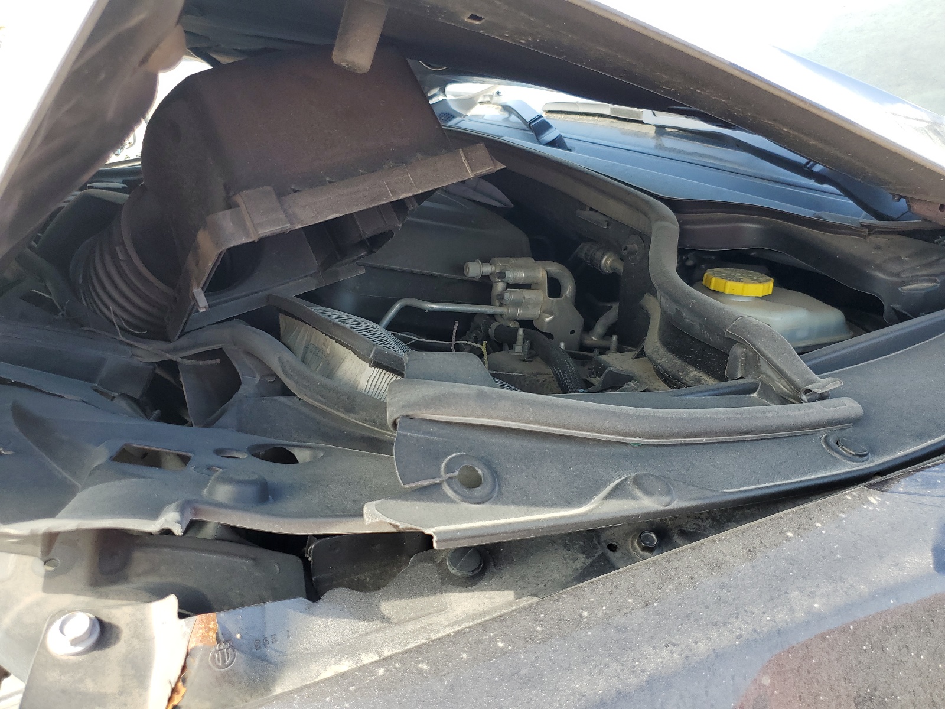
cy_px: 354
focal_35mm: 26
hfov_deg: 67.3
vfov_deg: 53.1
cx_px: 472
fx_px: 710
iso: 50
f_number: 1.5
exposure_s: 1/345
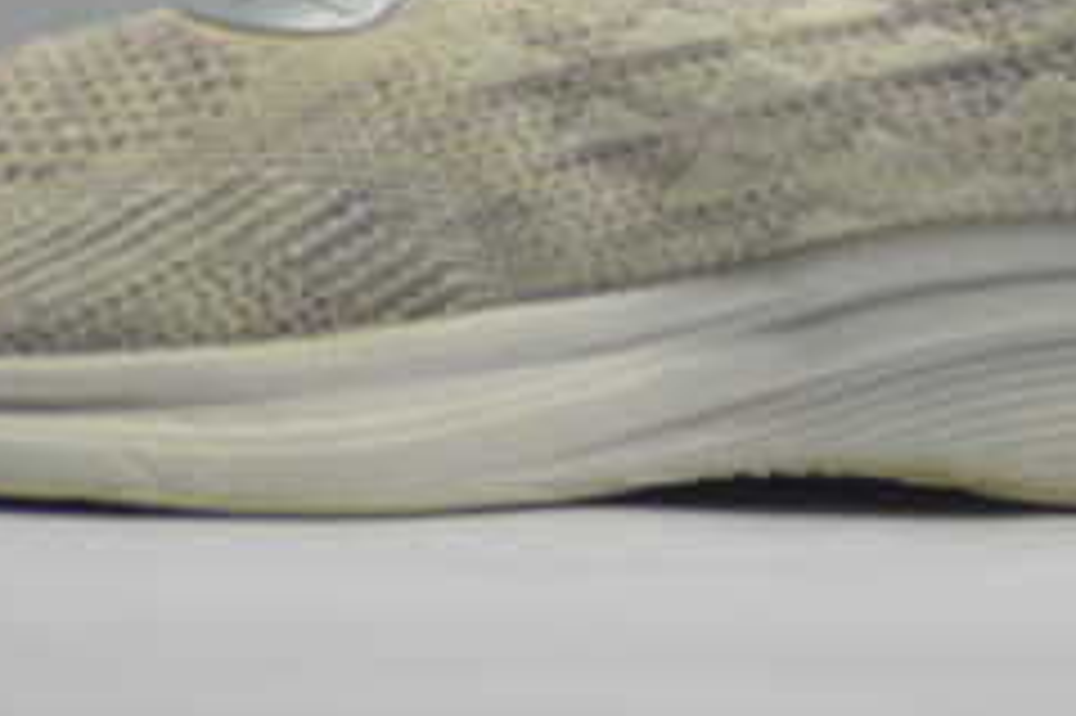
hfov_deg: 4.1
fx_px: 15210
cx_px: 644
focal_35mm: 509
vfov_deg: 2.7
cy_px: -65
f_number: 4.2
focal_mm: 135
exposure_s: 1/125
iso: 400
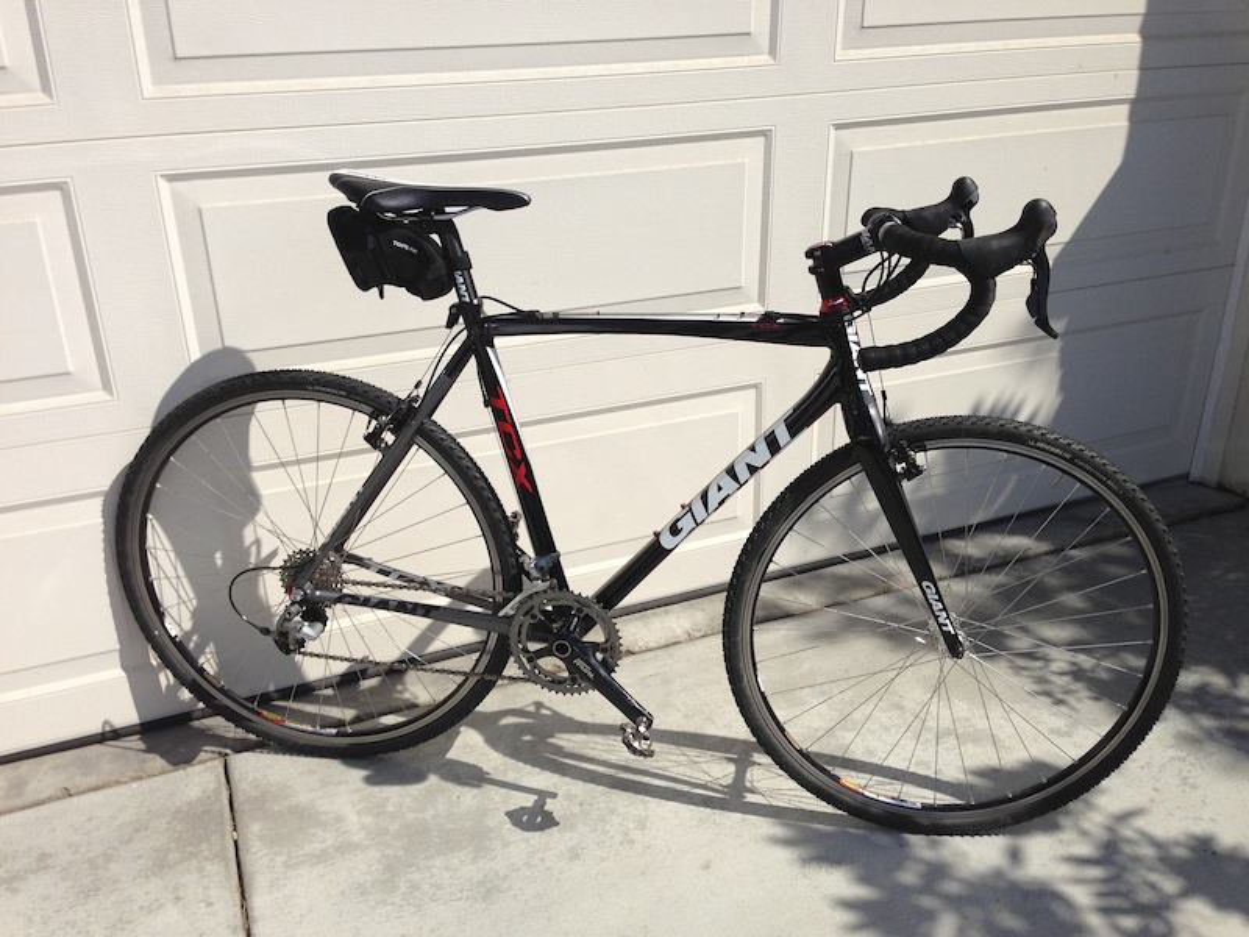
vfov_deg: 42.9
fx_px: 1191
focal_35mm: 33
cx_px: 624
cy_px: 468
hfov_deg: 55.4
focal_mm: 4.13
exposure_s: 1/2358
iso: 50
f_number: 2.4
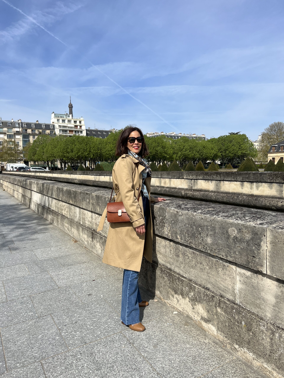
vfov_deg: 67.3
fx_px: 284
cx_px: 142
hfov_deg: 53.1
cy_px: 189
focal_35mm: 26
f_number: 1.5
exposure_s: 1/5882
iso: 50
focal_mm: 5.7
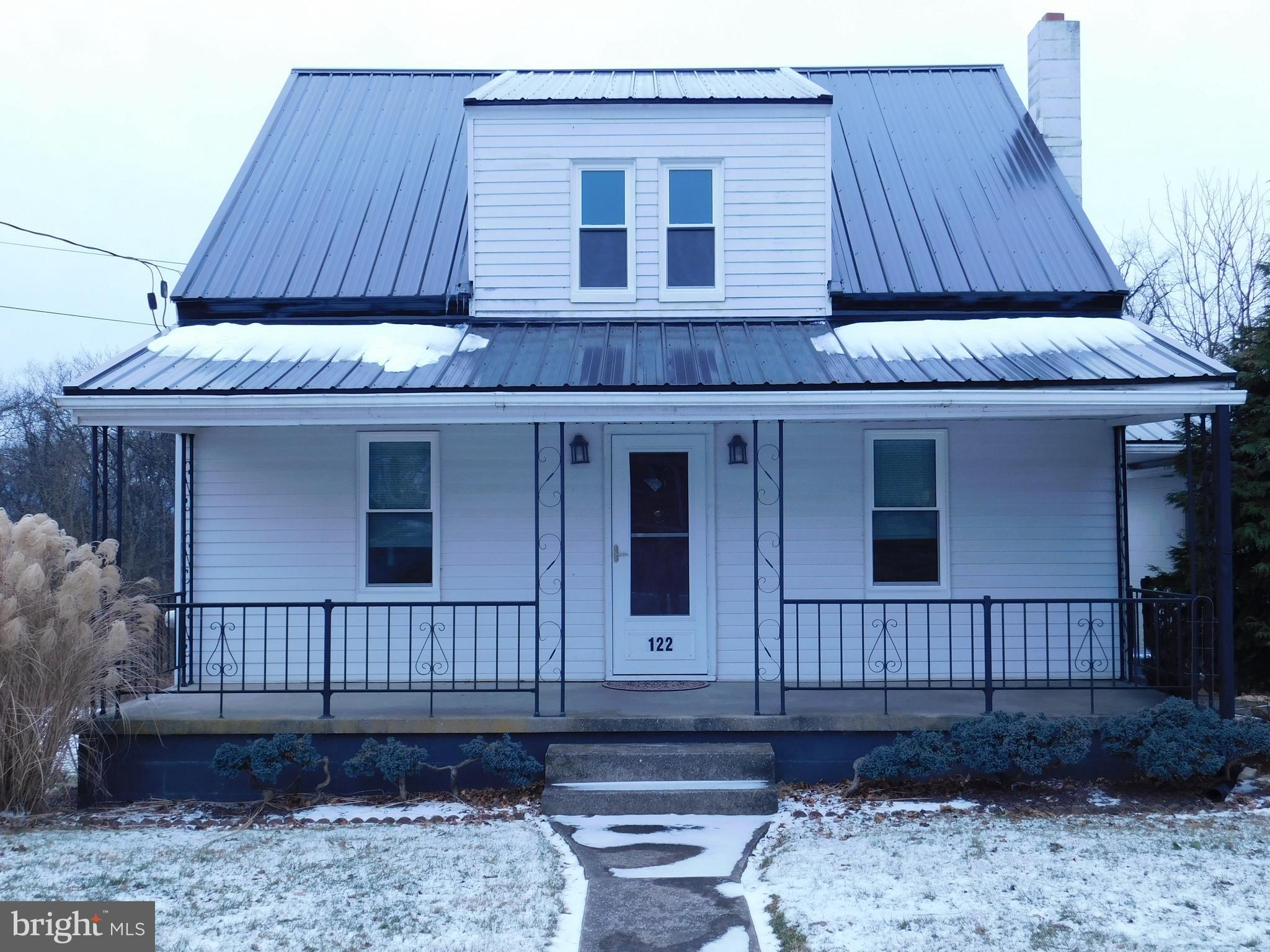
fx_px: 1321
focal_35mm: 36
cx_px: 635
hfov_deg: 51.4
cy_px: 476
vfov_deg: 39.7
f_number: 3.5
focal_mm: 6.3
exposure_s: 1/400
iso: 125
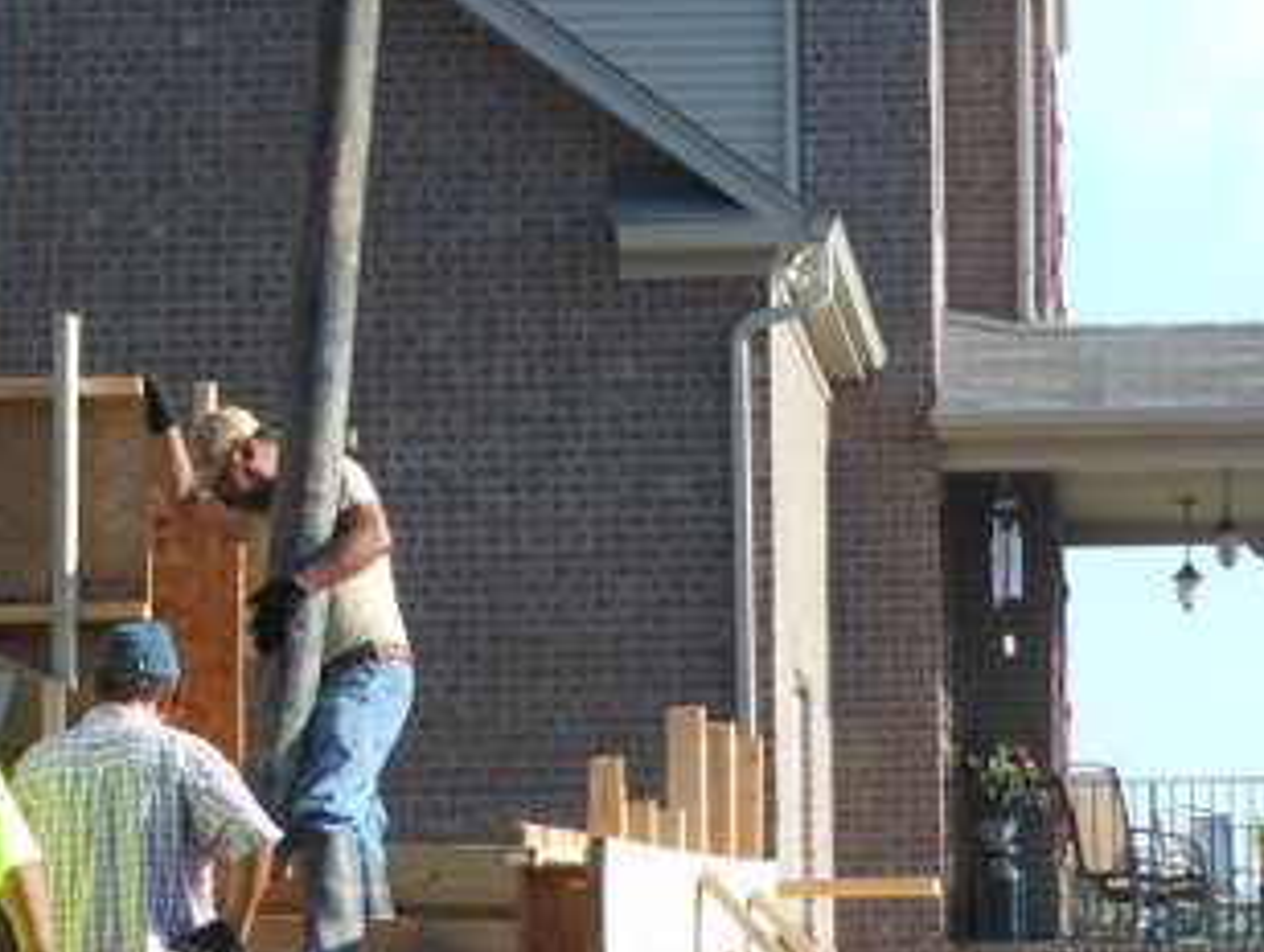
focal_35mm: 214
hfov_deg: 9.2
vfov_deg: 7.0
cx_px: 238
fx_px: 7826
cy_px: 696
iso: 80
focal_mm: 21.5
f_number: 5.4
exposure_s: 1/125
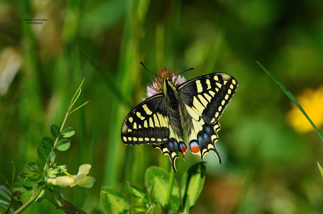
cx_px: 162
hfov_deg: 4.6
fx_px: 4033
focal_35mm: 450
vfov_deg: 3.0
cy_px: 107
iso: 280
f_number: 11
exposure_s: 1/500
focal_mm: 300
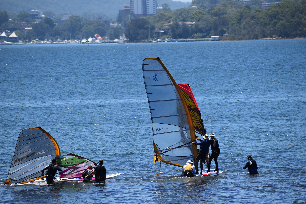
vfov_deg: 3.8
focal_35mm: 360
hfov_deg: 5.7
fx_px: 3060
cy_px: 102
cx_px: 153
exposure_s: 1/1000
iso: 200
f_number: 8
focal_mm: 240
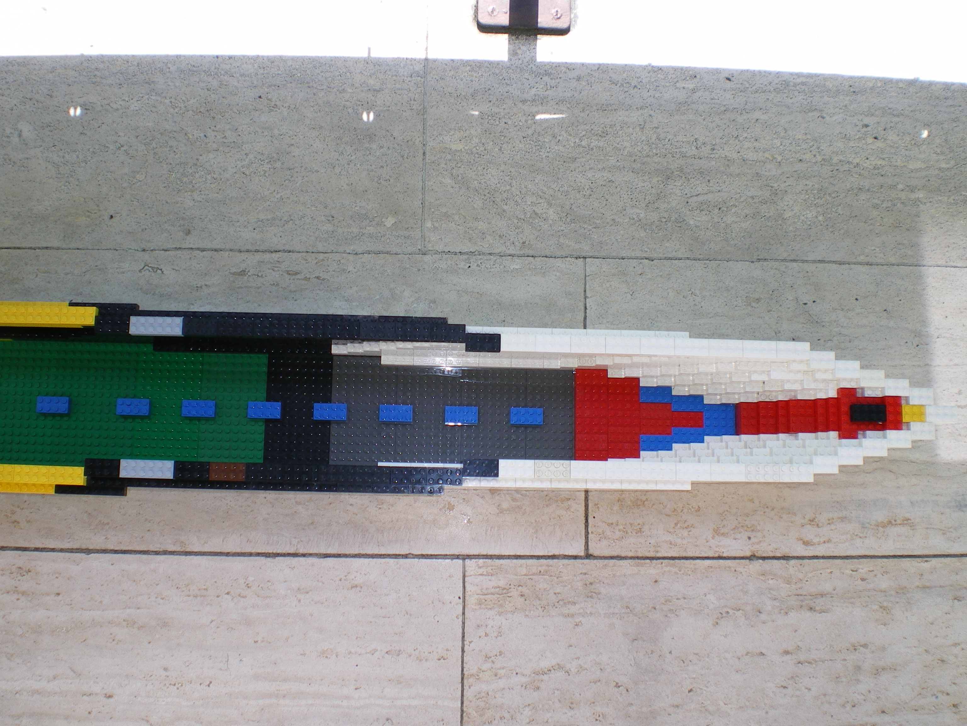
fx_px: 1062
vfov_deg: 37.7
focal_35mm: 38
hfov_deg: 49.0
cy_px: 363
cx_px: 484
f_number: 4.6
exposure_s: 1/100
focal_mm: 6.3
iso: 64
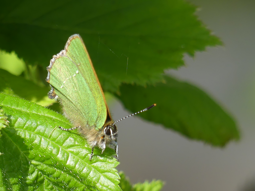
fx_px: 8840
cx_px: 128
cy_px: 96
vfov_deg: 1.2
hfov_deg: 1.7
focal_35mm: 1200
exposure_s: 1/640
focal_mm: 108
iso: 100
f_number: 4
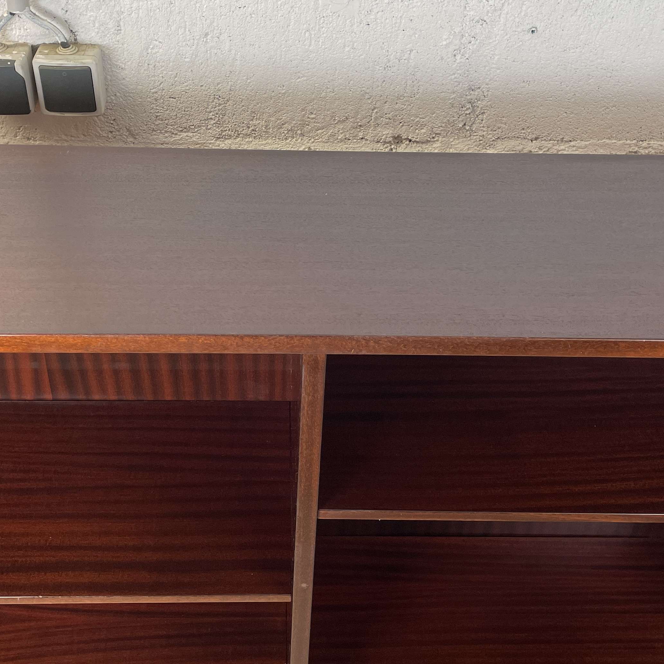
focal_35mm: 45
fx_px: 977
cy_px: 285
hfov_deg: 37.5
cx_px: 309
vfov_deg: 37.5
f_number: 1.6
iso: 64
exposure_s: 1/100
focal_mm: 4.2
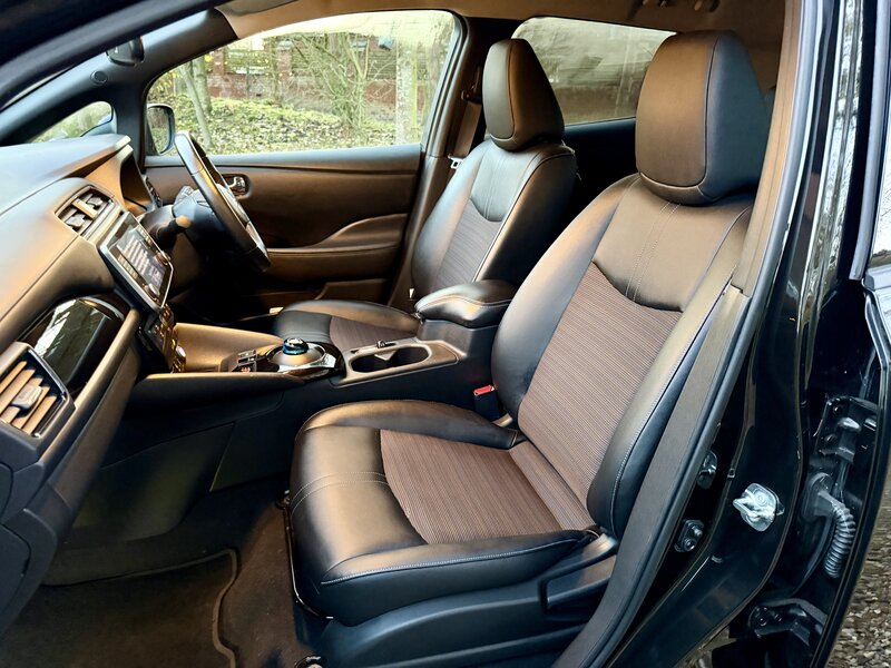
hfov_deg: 71.6
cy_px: 334
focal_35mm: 24
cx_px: 446
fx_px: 618
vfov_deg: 56.8
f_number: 1.78
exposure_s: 1/33
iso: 1000
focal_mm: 6.76
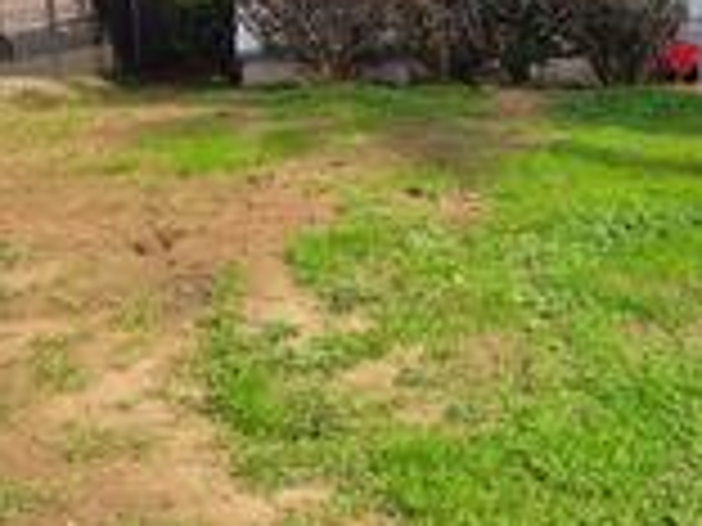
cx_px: 547
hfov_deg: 33.0
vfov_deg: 24.8
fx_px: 1156
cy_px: 45
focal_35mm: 57
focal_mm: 5.4
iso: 40
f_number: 1.8
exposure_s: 1/1854
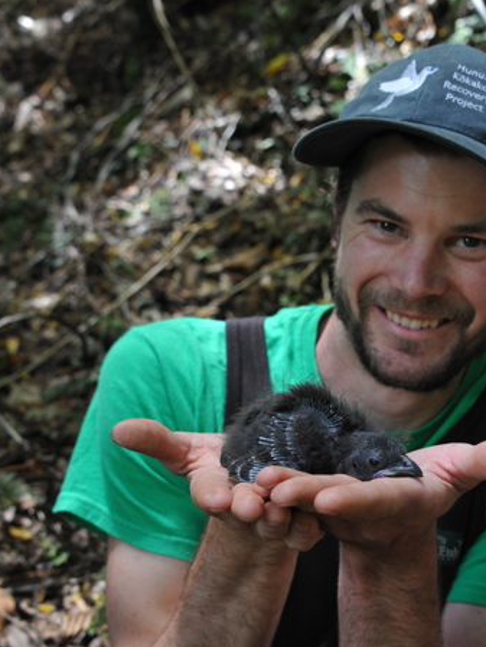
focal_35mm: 64
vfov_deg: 30.3
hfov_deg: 22.8
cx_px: 333
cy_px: 324
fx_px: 1197
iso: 3200
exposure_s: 1/200
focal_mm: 44
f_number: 5.6
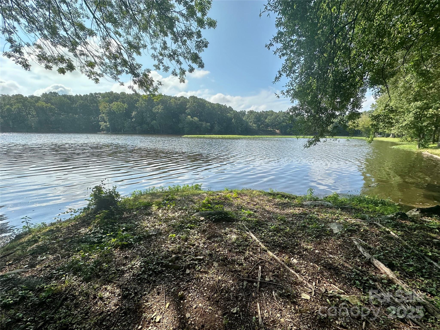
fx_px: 178
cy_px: 165
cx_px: 220
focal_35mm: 14
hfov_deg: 102.1
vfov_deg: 85.7
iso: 40
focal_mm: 2.22
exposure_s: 1/1125
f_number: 2.2
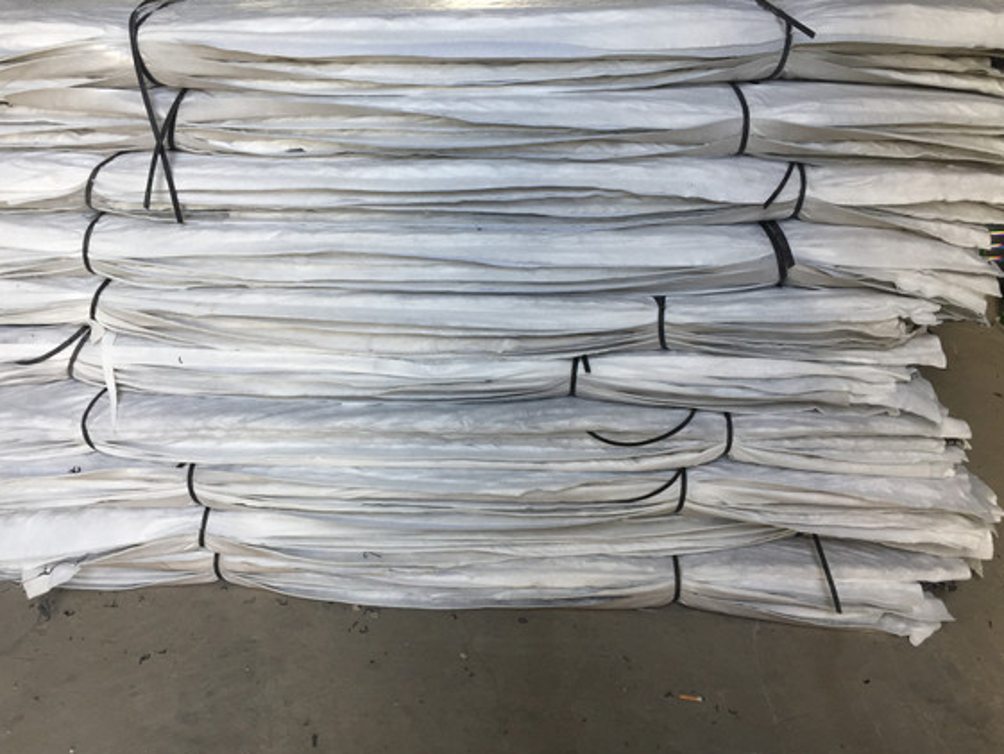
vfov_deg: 45.5
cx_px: 478
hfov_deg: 58.3
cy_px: 365
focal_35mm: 31
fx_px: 899
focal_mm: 4.15
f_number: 2.2
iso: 50
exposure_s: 1/100
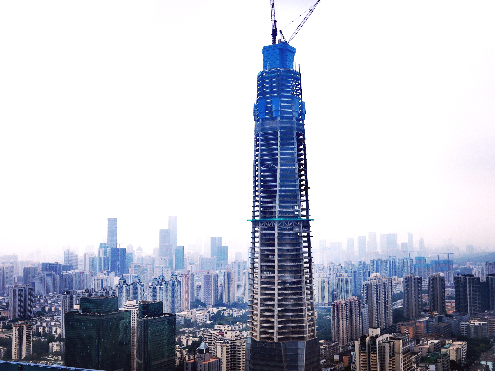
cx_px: 248
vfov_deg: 32.9
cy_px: 186
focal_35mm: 44
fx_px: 629
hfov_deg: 42.9
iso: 112
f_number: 1.75
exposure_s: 1/1022
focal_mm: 4.75
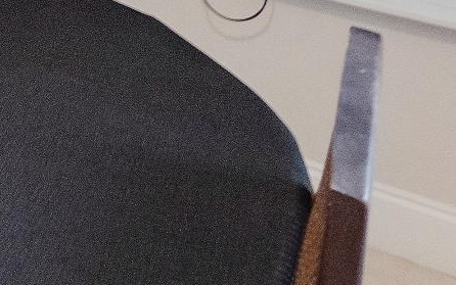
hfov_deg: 16.6
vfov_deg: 14.0
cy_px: -372
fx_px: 858
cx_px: -564
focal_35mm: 69
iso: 320
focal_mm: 7
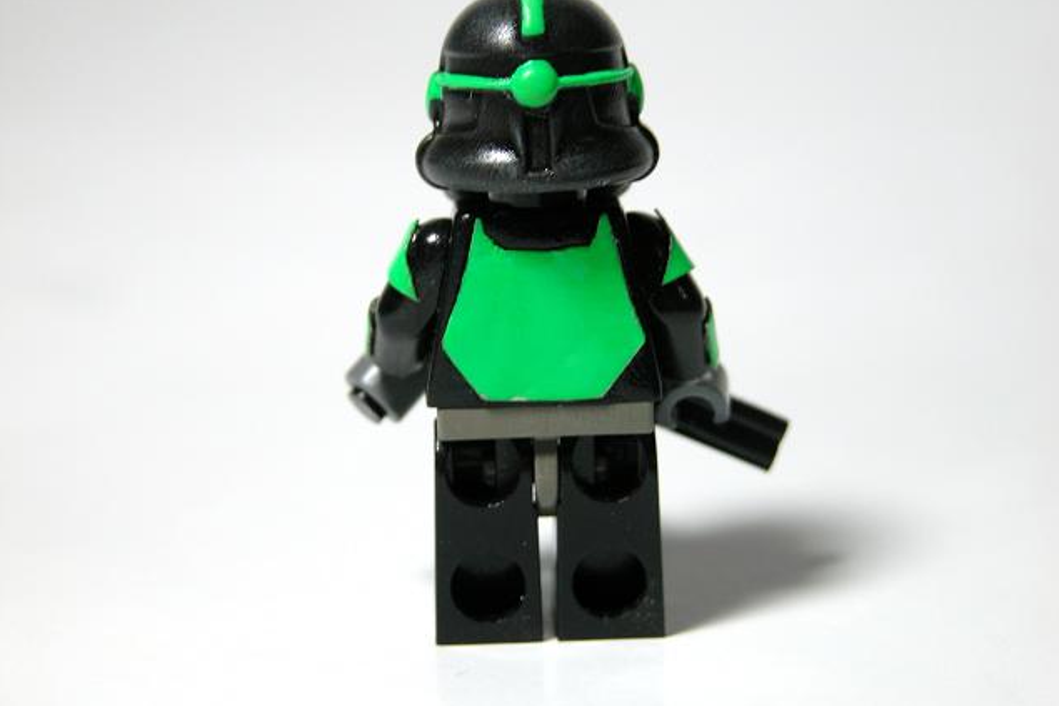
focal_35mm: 131
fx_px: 3852
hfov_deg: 15.7
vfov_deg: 10.5
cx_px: 530
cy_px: 340
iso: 100
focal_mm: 31.9
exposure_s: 1/40.4
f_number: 3.8
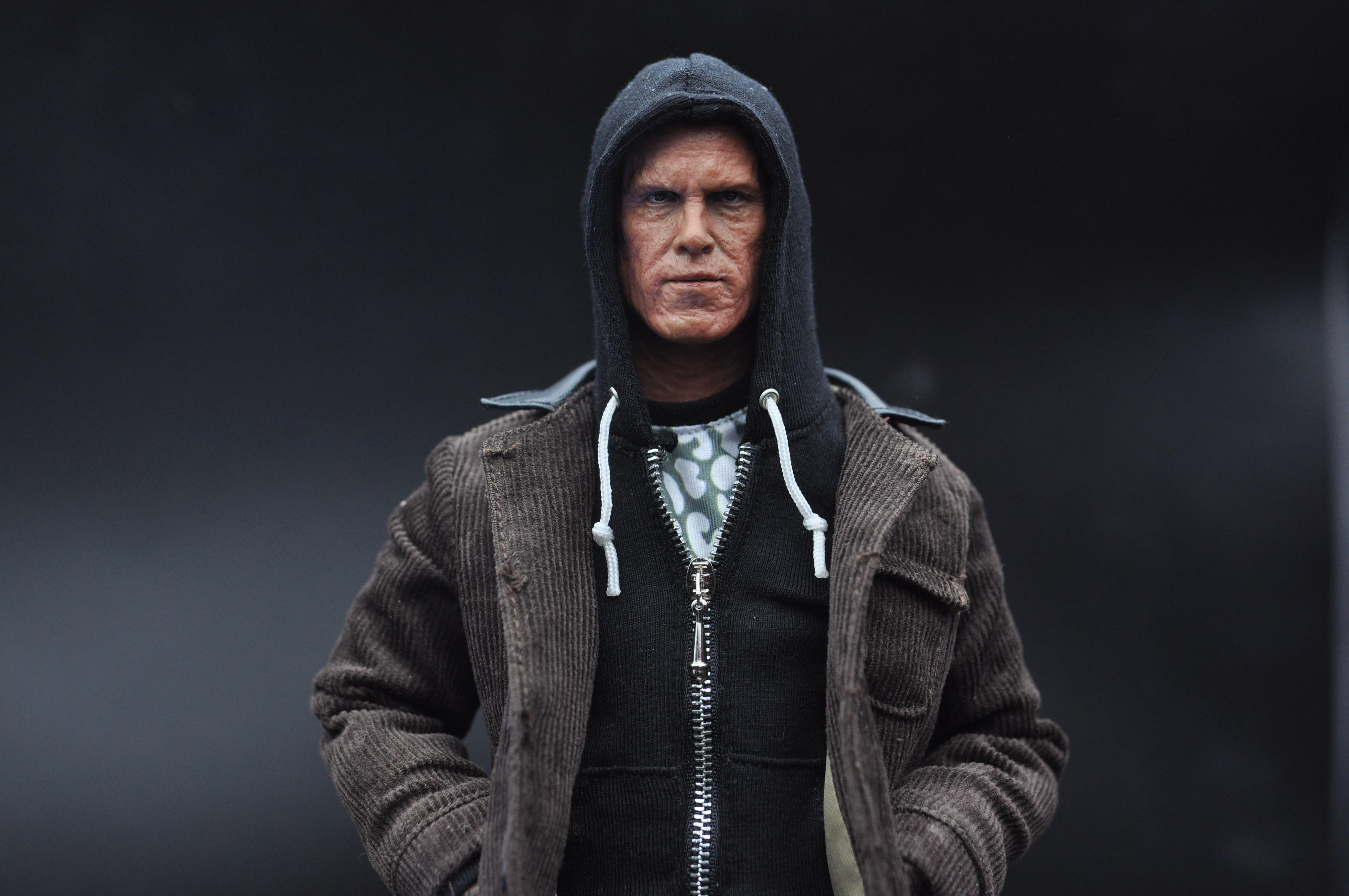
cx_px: 674
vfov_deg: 25.7
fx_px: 1965
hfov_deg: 37.9
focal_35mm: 52
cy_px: 448
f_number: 4.5
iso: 400
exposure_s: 1/200
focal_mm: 35
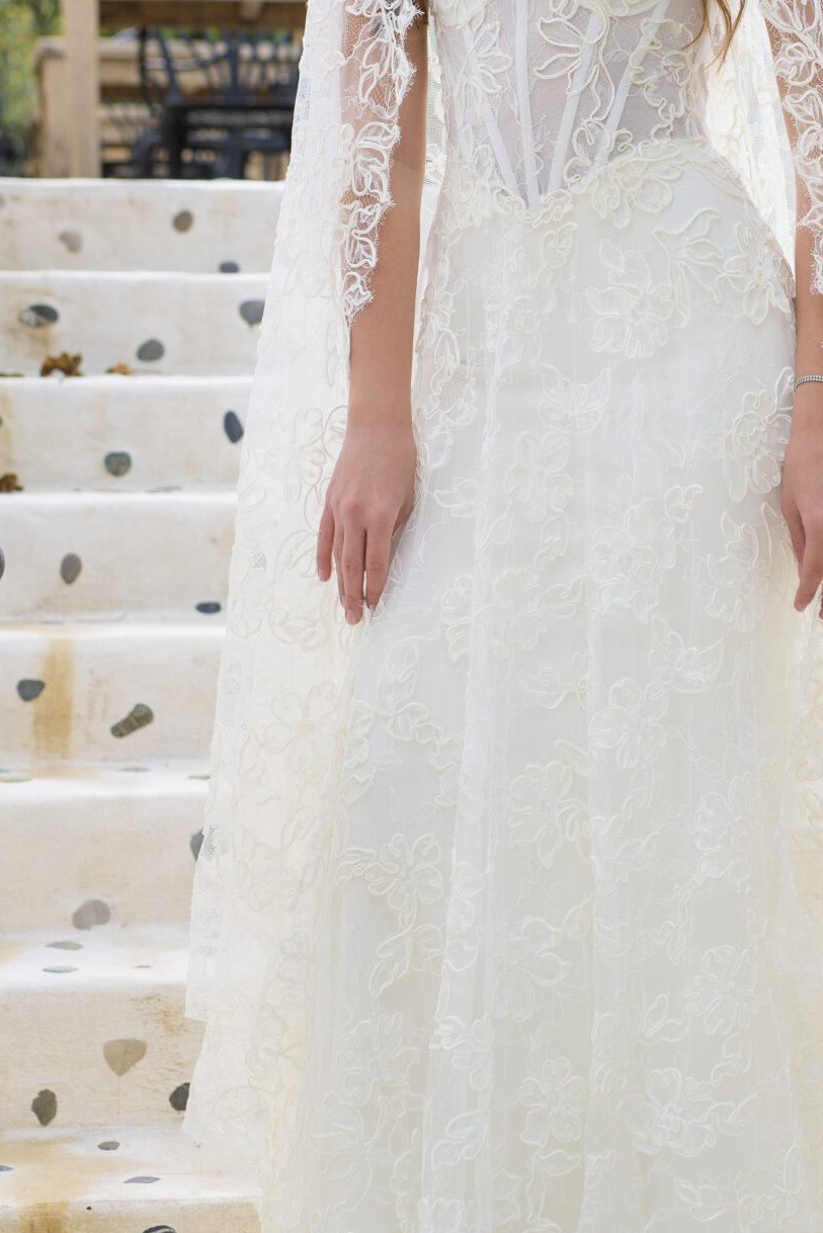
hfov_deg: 12.9
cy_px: 404
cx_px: 739
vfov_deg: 19.4
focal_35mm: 105
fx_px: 3599
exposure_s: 1/160
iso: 100
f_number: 4
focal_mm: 50
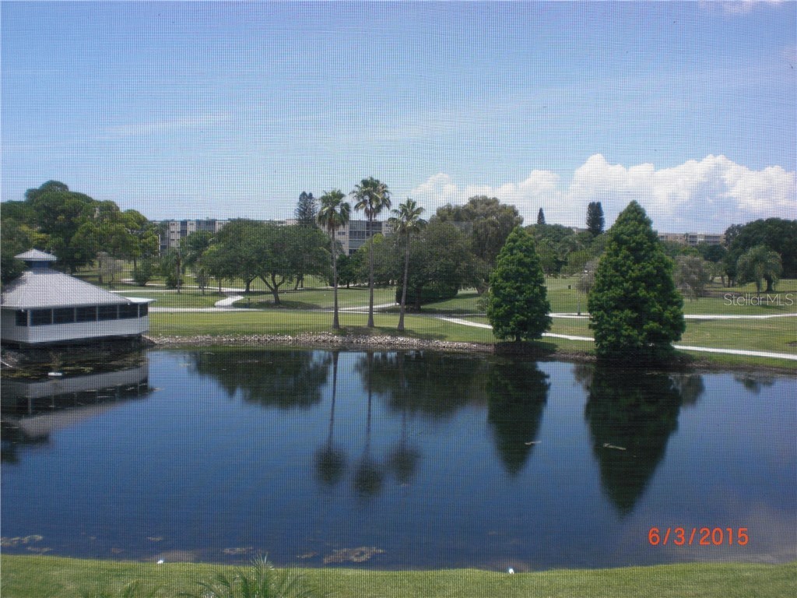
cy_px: 299
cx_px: 398
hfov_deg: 49.0
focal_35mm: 38
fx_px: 875
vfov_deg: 37.7
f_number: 3.1
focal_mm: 6.3
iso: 64
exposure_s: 1/400
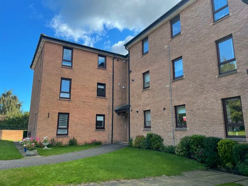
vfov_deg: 53.1
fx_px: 186
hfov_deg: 67.3
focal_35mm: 26
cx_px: 124
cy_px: 93
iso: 32
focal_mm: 4.2
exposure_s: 1/988
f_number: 1.6
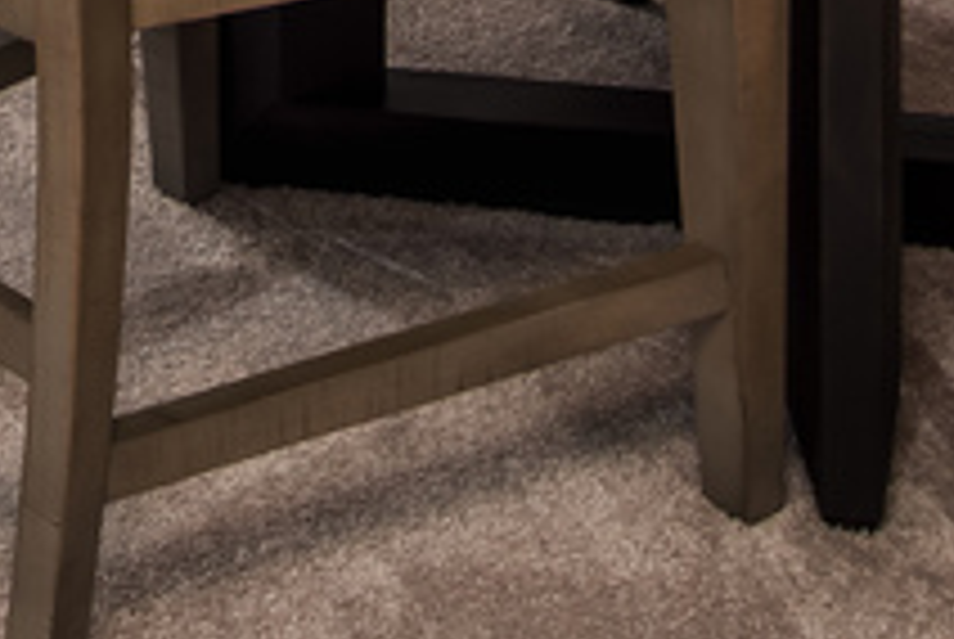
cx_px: -562
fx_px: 3795
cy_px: -1058
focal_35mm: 143
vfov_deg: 8.5
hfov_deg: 13.4
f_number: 9
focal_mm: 19
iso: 200
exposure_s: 1/250
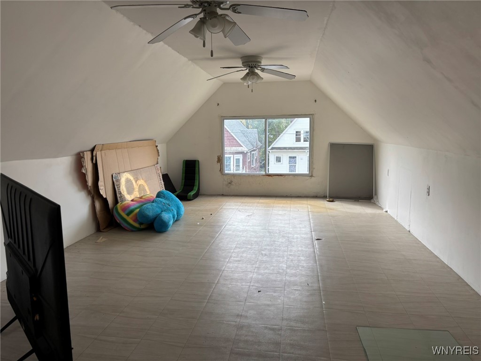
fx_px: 361
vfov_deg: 53.1
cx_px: 240
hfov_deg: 67.3
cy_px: 180
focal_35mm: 26
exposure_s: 1/370
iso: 50
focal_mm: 5.96
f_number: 1.6
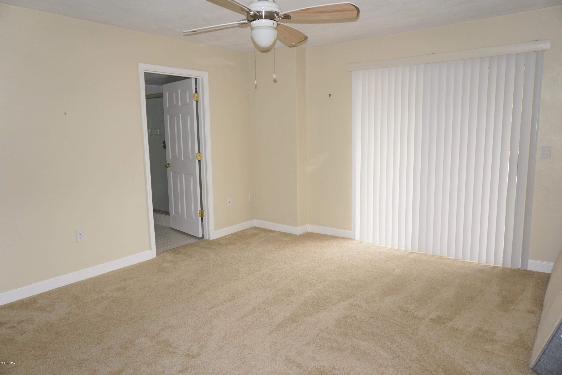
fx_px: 375
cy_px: 188
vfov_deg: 53.1
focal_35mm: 24
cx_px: 281
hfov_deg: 73.7
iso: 640
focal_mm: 16
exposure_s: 1/160
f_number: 4
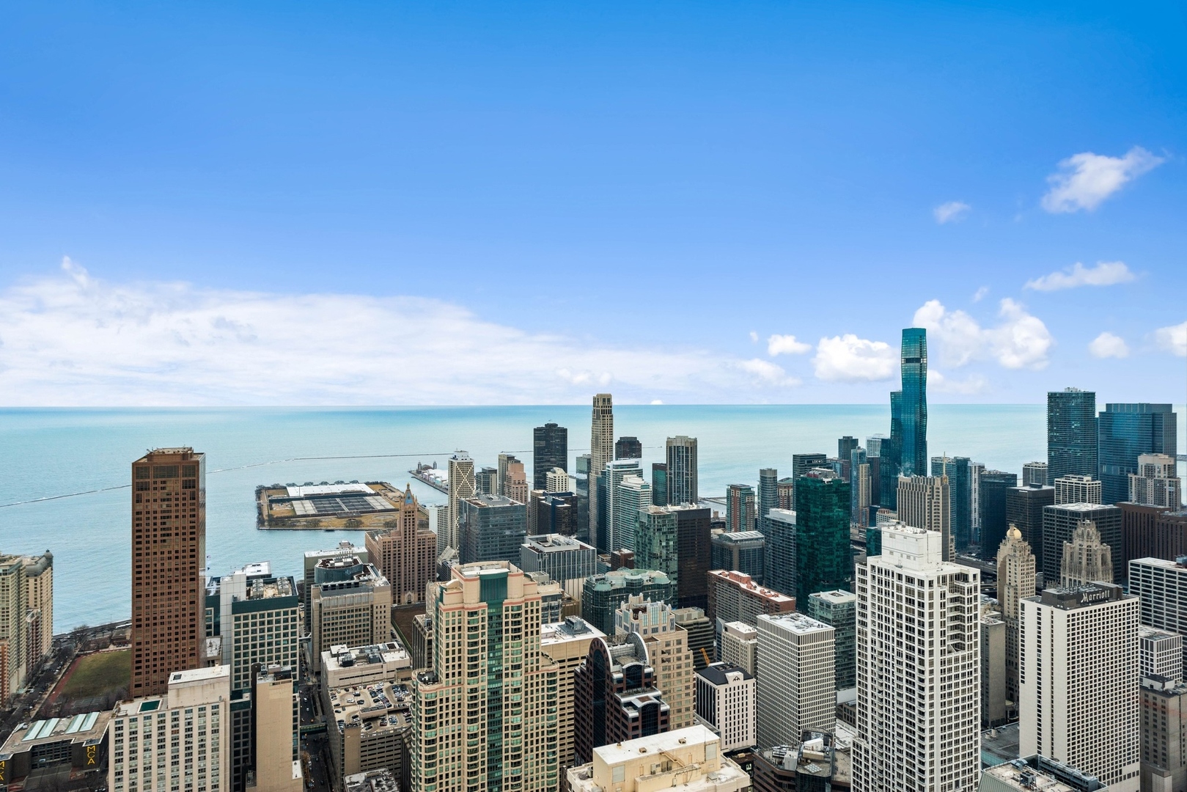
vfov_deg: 57.2
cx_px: 594
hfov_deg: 78.6
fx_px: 725
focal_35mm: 22
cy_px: 396
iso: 400
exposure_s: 1/125
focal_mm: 22
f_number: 6.3
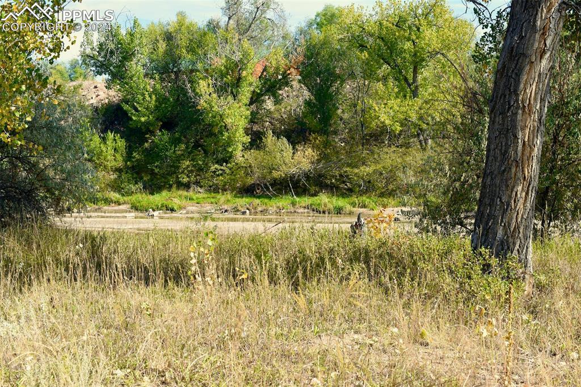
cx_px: 290
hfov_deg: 39.6
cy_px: 194
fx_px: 807
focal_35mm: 50
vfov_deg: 27.0
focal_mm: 50
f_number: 8
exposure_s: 1/250
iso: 200
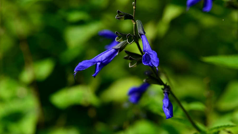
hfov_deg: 11.2
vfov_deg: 6.3
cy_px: 56
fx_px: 1212
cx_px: 119
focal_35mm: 192
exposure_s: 1/640
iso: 100
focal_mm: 122
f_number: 5
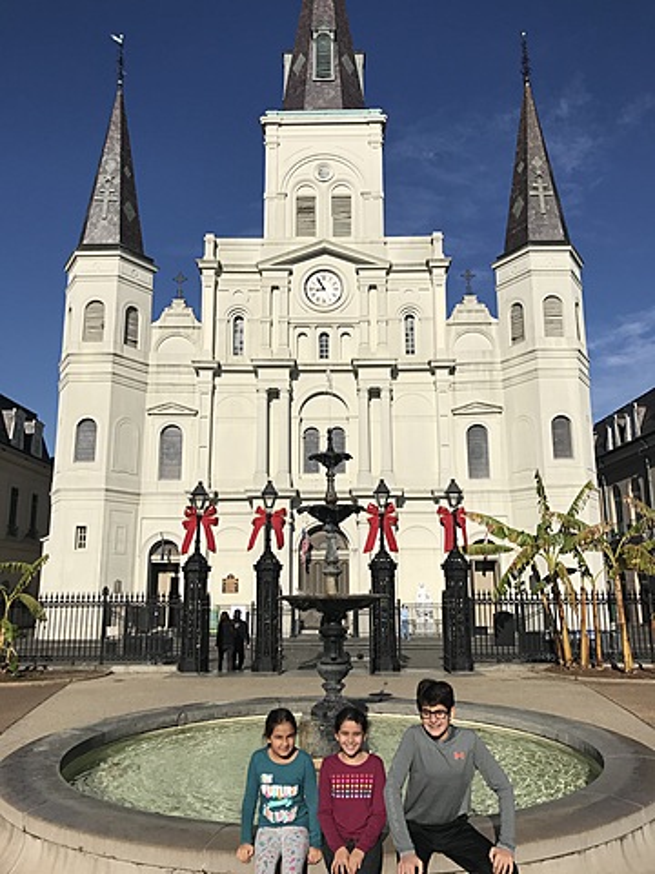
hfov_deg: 49.7
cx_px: 328
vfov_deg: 63.4
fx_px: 706
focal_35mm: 28
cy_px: 437
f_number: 1.8
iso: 20
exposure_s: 1/5988
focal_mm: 3.99
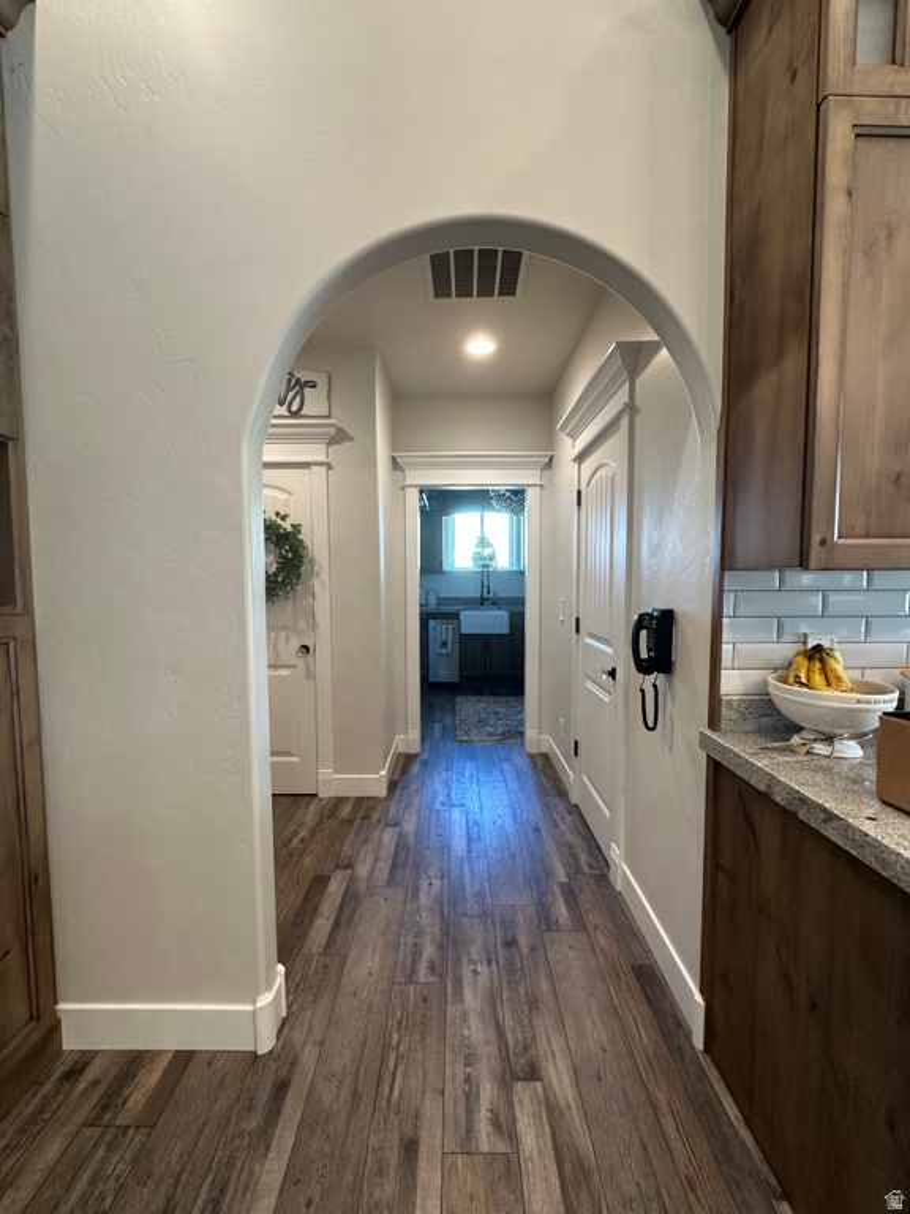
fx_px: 491
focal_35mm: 14
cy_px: 607
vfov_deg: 102.1
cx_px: 455
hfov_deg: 85.7
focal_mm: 2.22
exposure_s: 1/60
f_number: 2.2
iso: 200
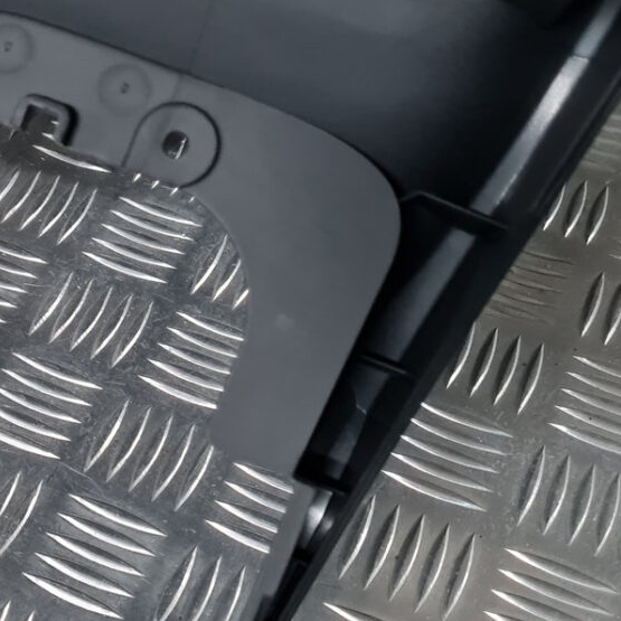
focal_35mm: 58
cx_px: -6
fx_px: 1177
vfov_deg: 29.5
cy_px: 369
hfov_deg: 27.8
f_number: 1.8
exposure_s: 1/33
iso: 640
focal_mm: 5.4
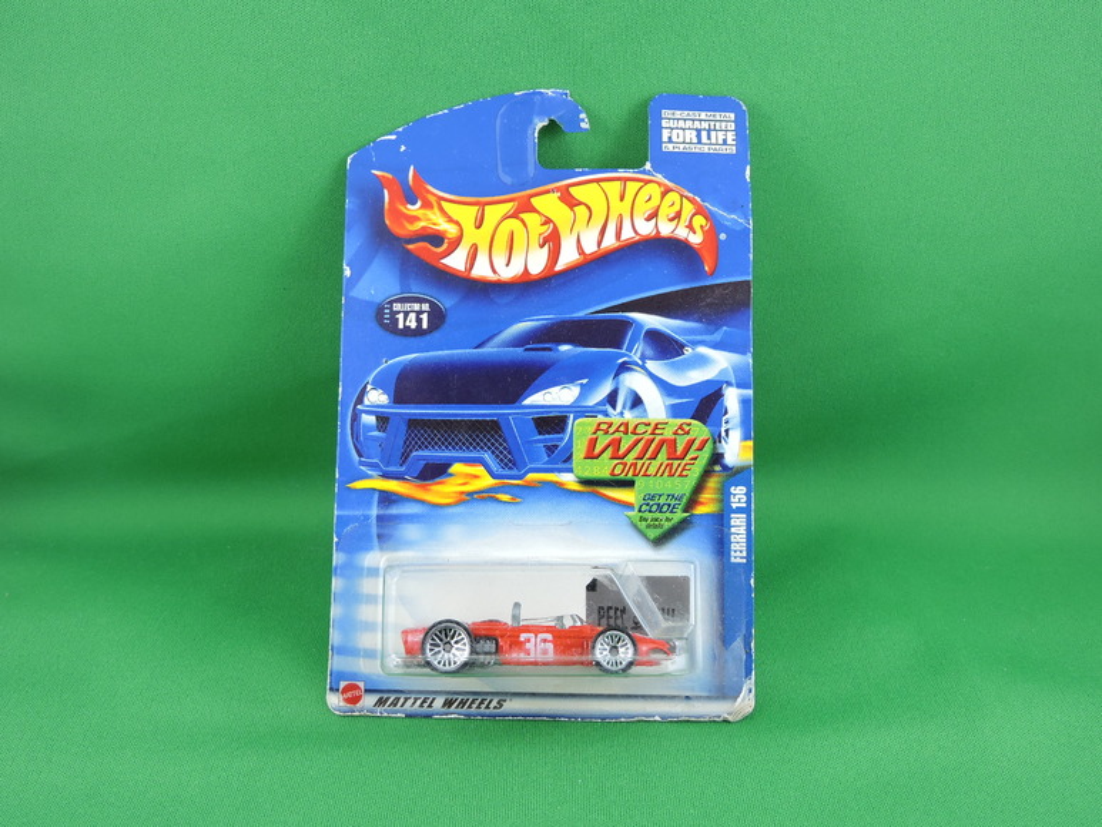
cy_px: 414
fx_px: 955
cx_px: 551
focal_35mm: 30
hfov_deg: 60.0
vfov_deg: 46.8
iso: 140
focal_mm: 5.4
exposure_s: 1/30
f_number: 3.5
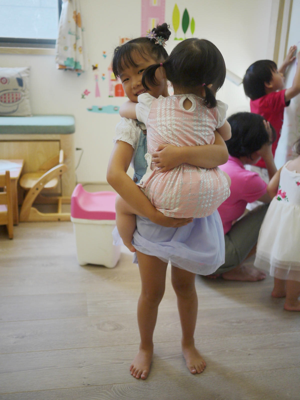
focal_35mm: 40
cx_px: 150
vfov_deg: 46.8
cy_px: 200
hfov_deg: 36.0
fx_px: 462
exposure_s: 1/250
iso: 160
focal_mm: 20
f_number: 1.7
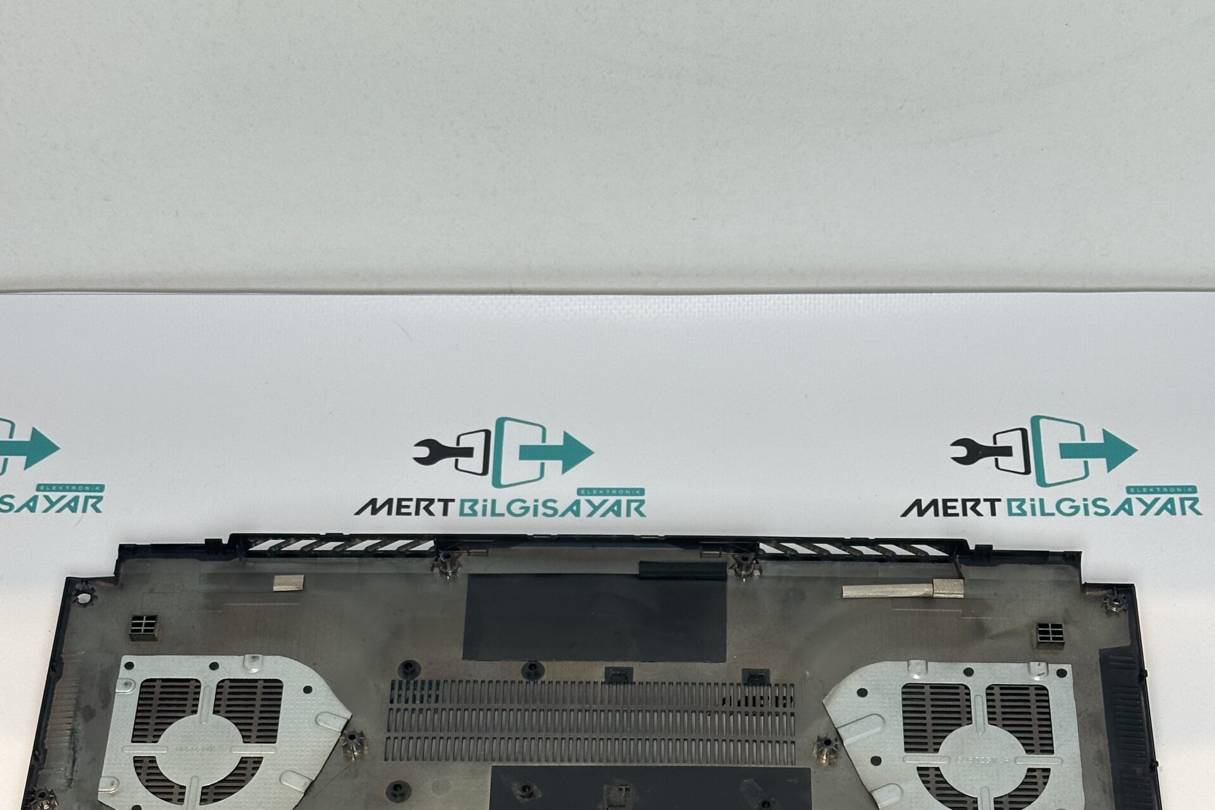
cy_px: 779
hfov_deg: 30.1
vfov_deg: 19.8
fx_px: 2261
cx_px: 605
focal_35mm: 67
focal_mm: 6.86
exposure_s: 1/446
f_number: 1.78
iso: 64
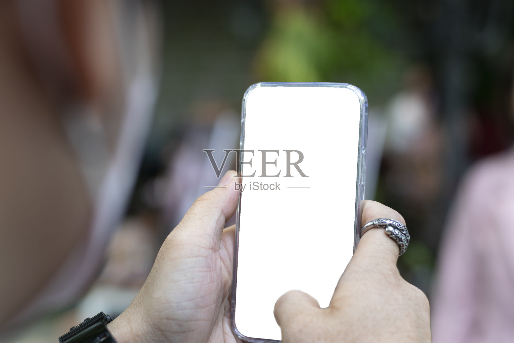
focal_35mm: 75
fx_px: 1071
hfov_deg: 27.0
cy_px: 172
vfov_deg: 18.2
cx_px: 257
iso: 200
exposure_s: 1/640
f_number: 2.8
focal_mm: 50
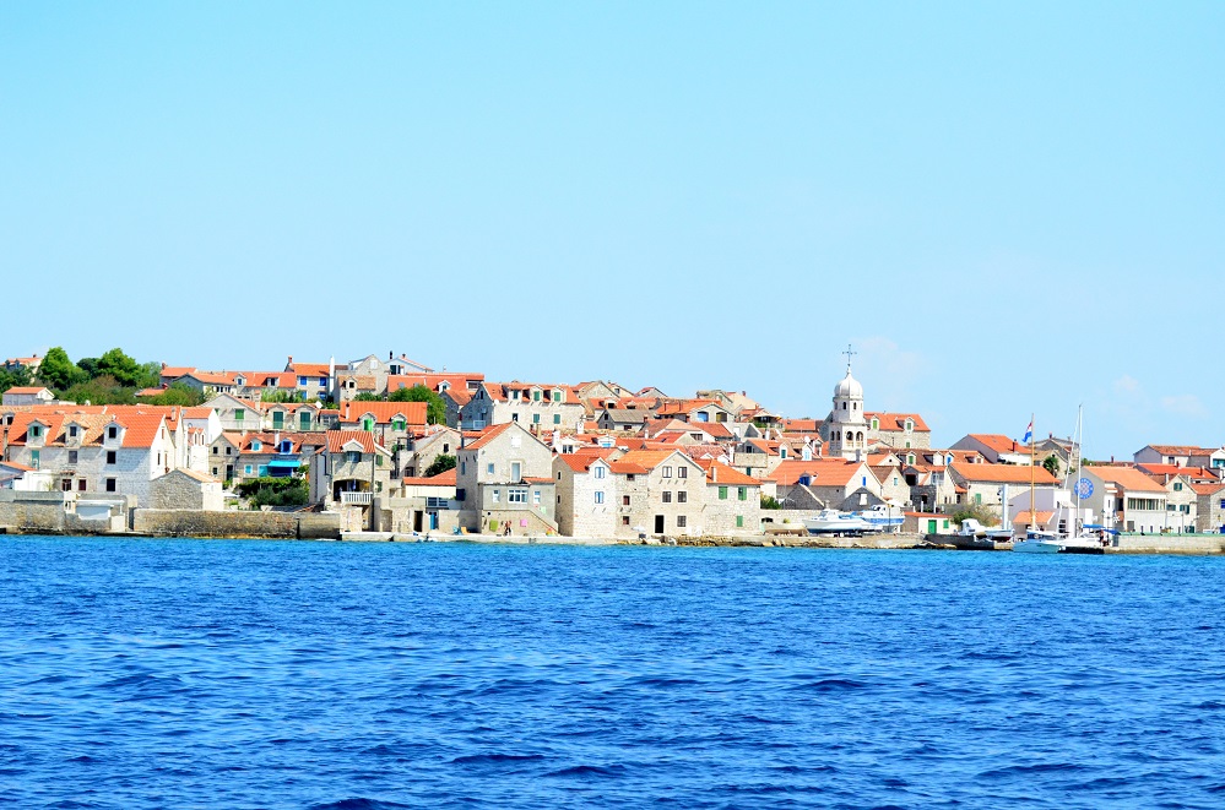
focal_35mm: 105
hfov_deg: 19.5
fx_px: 3564
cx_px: 612
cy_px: 405
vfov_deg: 13.0
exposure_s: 1/8000
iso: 2000
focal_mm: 70
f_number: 5
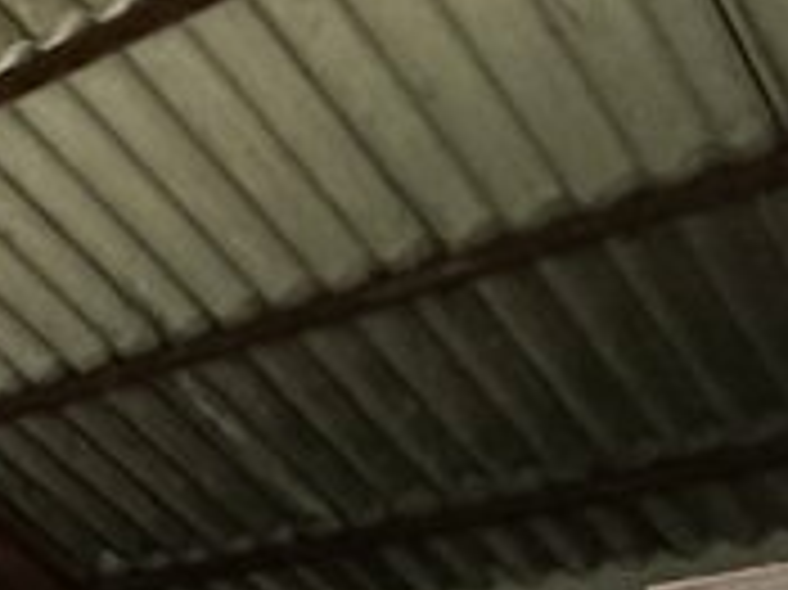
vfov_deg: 15.9
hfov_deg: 19.1
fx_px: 1752
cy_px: 1103
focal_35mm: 77
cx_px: -639
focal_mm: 2.22
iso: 1000
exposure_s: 1/60
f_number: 2.2
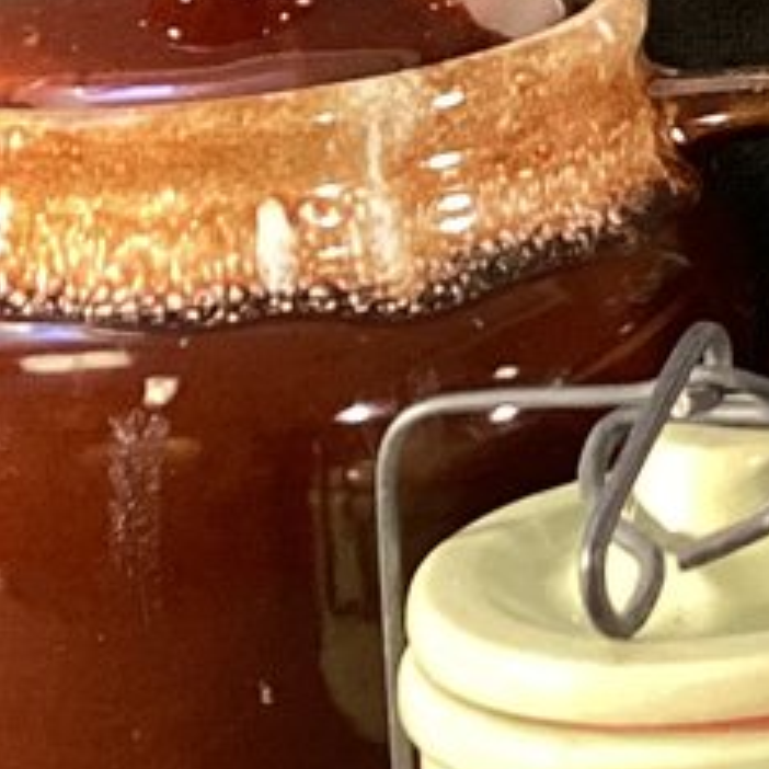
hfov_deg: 9.2
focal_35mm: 177
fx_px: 4449
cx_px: 1586
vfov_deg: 9.5
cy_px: -521
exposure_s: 1/60
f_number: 2.4
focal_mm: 3.3
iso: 200
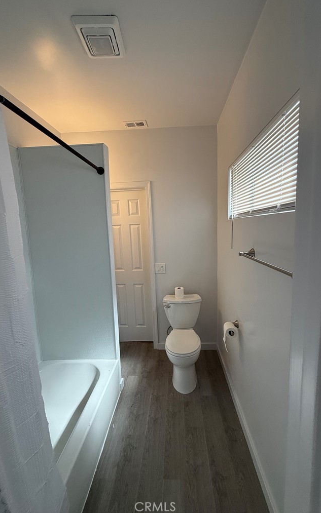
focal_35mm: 15
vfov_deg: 101.5
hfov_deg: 74.7
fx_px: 210
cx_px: 169
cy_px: 255
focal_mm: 2.22
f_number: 2.2
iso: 125
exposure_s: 1/120
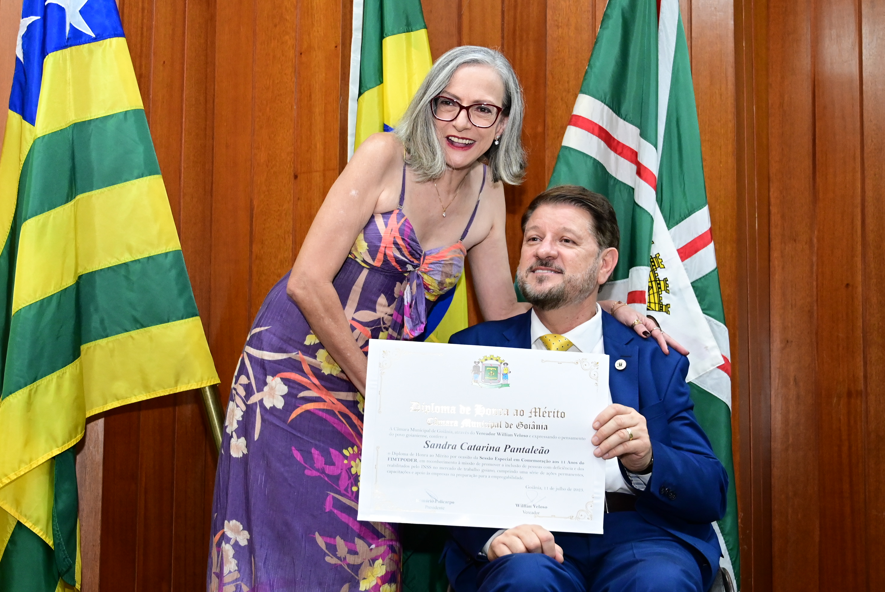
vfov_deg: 26.0
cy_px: 296
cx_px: 442
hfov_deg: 38.2
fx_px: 1279
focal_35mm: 52
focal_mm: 35
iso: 3200
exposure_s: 1/125
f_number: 4
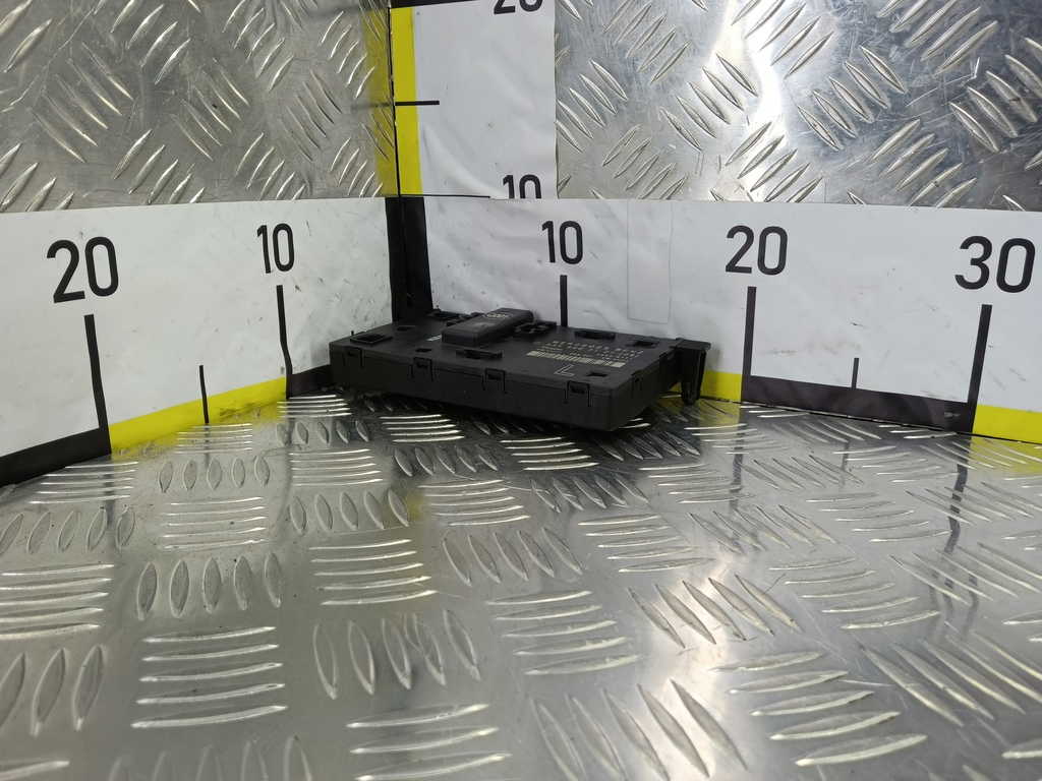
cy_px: 390
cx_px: 521
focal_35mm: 23
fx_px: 692
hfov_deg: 73.9
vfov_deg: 58.9
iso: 124
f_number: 1.6
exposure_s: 1/50
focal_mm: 4.11
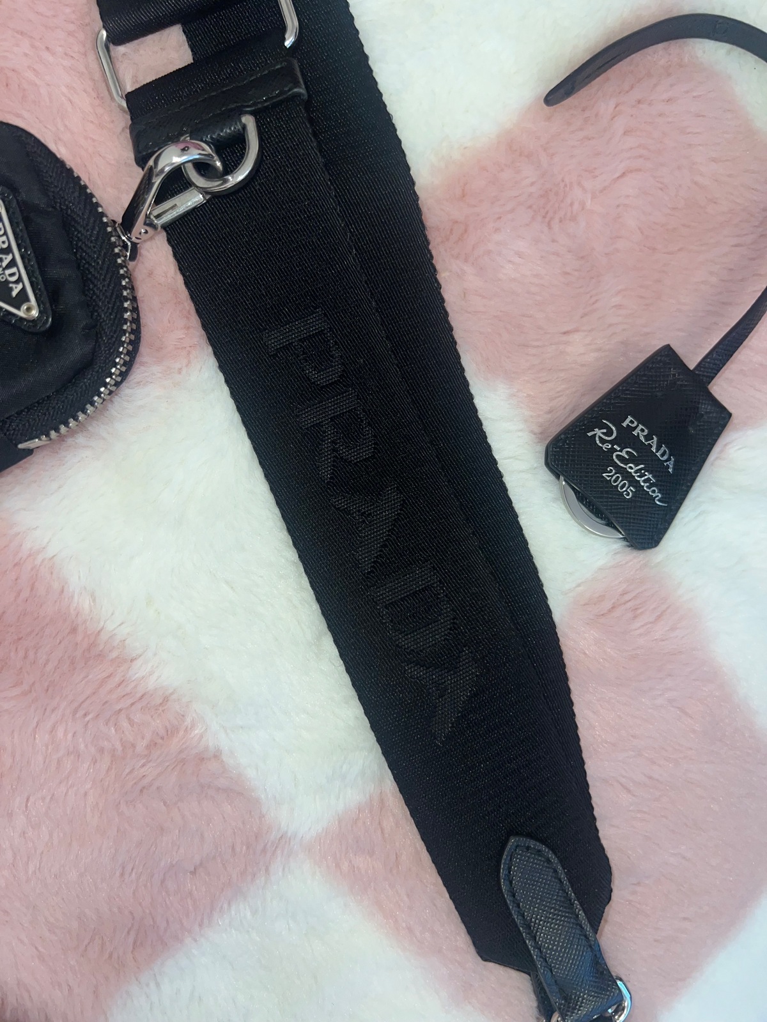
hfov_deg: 53.1
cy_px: 511
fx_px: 768
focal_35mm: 26
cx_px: 384
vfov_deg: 67.3
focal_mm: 5.7
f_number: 1.5
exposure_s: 1/14
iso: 32
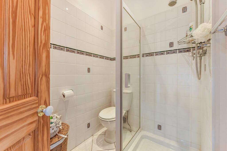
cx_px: 114
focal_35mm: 14
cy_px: 76
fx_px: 88
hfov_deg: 104.2
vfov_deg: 81.3
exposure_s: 1/13
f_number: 8
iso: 400
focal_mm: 14
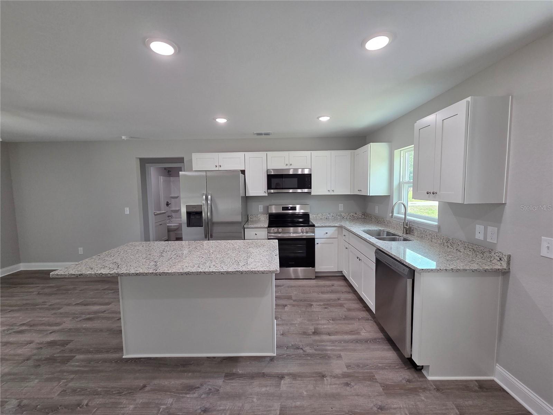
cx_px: 276
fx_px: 208
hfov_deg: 106.2
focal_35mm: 13
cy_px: 208
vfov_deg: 89.9
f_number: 2.2
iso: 160
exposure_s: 1/120
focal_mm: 2.2
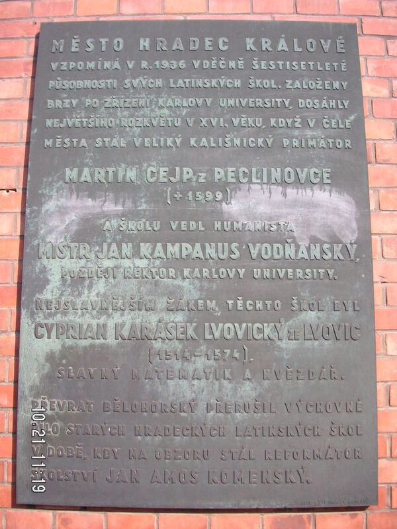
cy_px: 264
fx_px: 566
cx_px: 198
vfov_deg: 50.1
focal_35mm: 37
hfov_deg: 38.7
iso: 50
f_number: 2.8
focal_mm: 6.1
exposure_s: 1/750
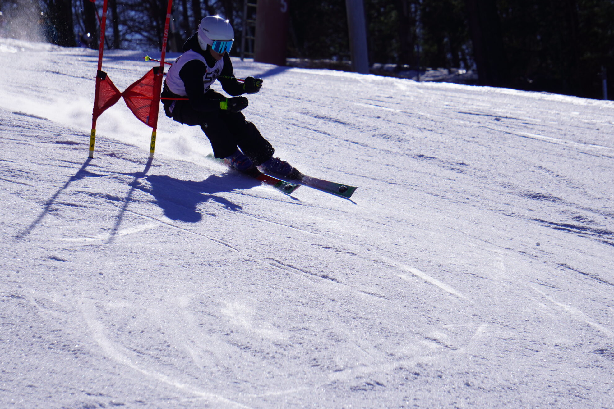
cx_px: 278
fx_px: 4179
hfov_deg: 8.4
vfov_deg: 5.6
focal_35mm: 245
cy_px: 144
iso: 100
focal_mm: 126
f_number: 5.6
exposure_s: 1/2000
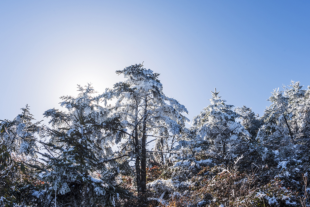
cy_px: 104
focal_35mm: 15
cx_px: 155
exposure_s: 1/60
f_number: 16
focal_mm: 15
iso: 80
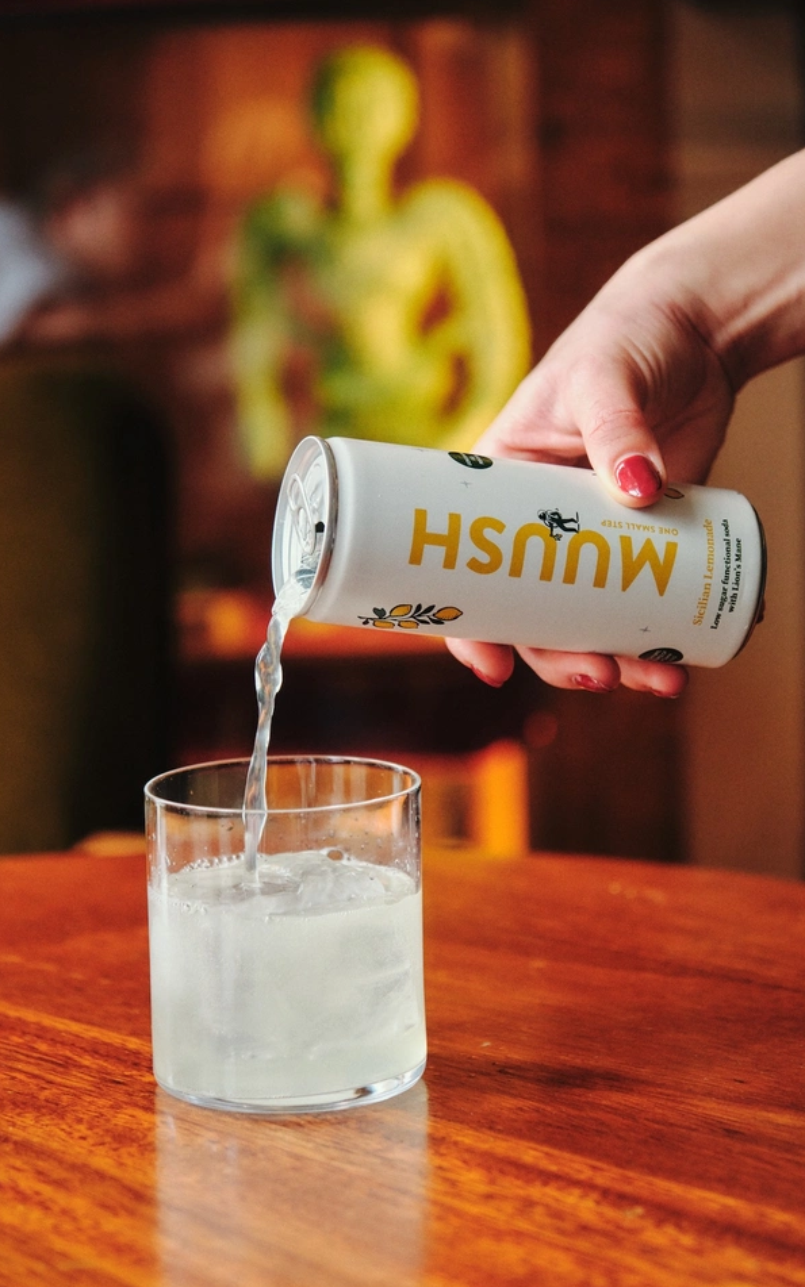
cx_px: 440
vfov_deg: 23.6
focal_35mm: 88
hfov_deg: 14.8
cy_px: 665
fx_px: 3089
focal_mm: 55
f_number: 2.8
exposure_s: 1/320
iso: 1600
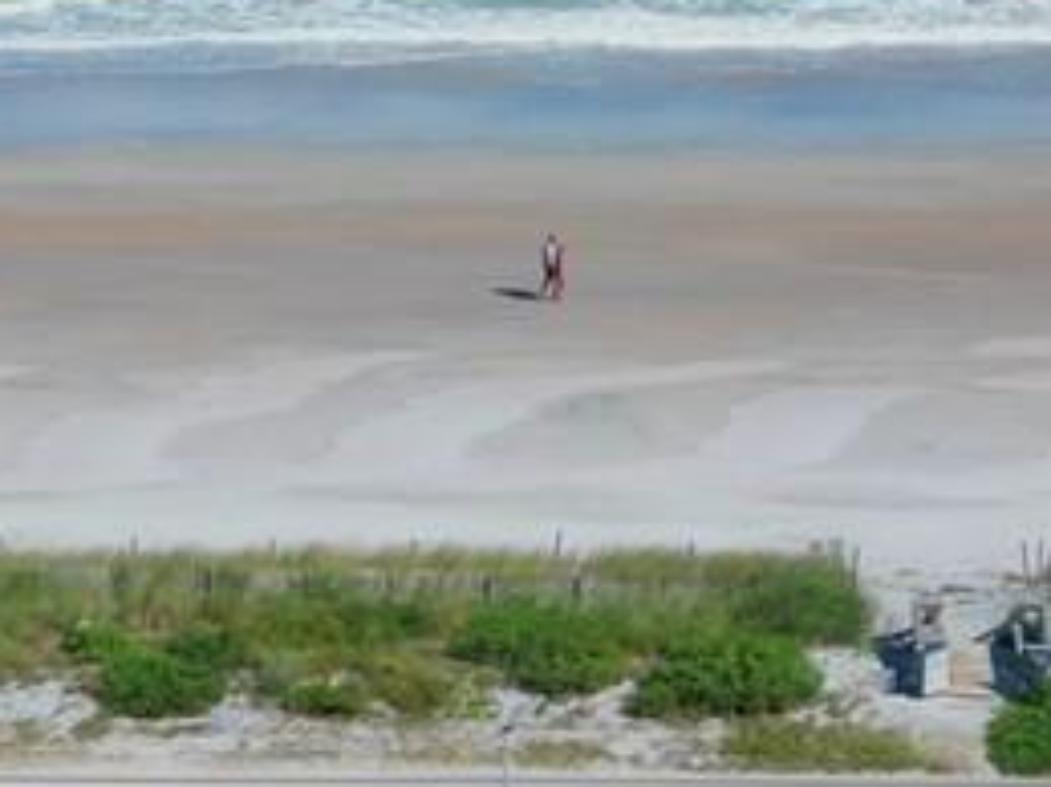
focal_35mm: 148
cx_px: 81
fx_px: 4491
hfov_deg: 13.2
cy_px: 1138
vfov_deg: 9.8
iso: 130
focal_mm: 6.72
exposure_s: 1/4000
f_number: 1.7
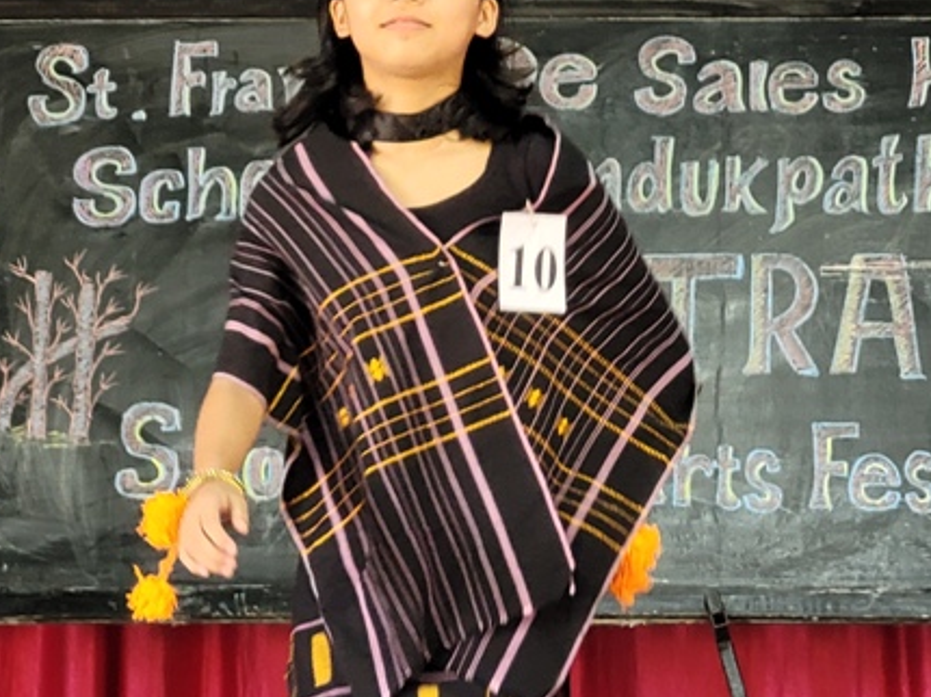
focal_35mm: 181
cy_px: 636
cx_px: 524
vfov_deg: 8.2
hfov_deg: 10.9
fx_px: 4865
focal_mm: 7.12
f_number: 2.4
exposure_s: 1/50
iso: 100
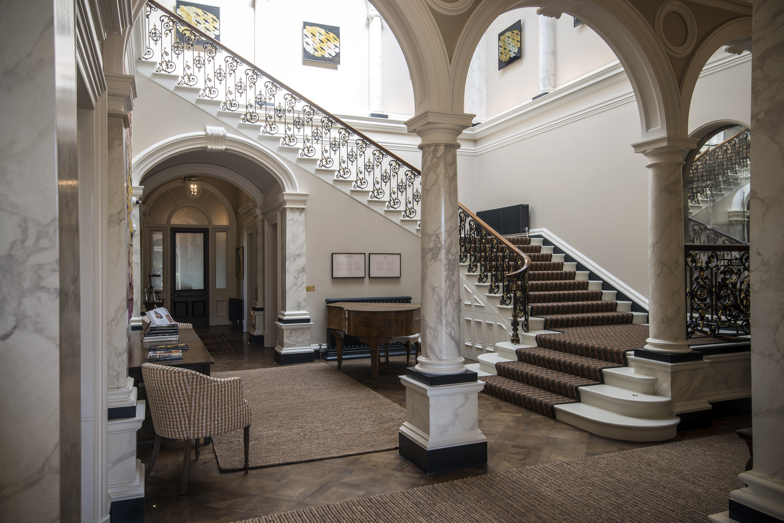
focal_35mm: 26
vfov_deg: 49.6
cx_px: 392
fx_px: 566
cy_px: 262
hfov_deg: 69.4
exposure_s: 1/8
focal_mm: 26
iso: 100
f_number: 8
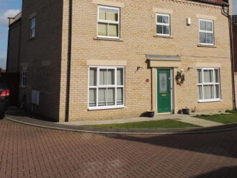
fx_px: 288
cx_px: 123
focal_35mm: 42
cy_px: 27
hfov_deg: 44.8
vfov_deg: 33.0
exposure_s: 1/1250
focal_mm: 4.3
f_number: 4.2
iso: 100
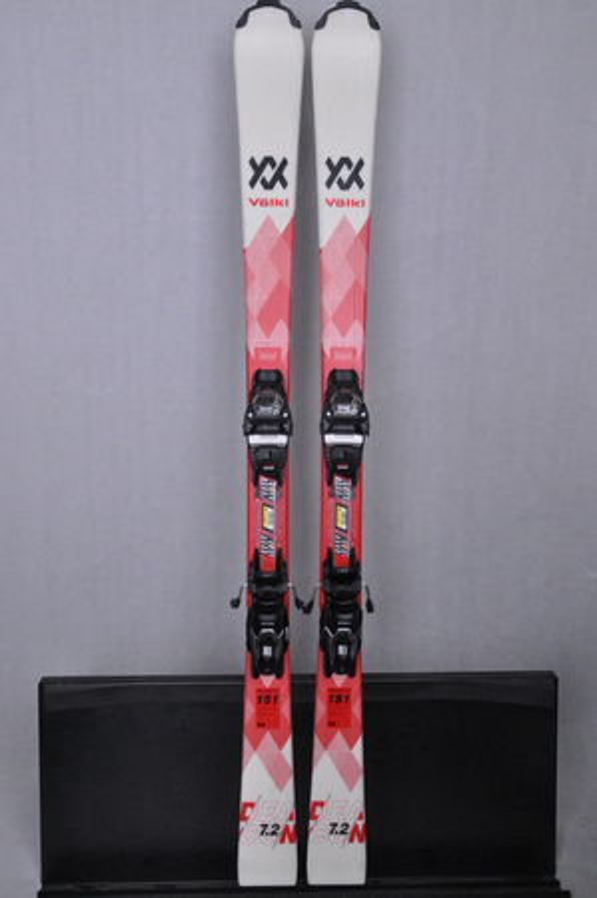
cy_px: 449
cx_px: 298
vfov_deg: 53.2
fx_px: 898
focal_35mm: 36
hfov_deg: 36.8
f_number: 9.5
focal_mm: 24
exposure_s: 1/125
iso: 3200
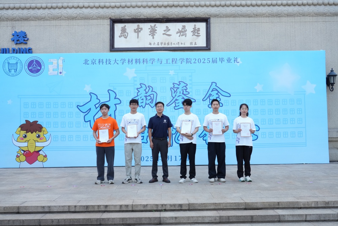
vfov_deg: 36.9
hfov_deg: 53.1
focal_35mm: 36
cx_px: 169
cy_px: 113
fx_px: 338
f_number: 5
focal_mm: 36
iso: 800
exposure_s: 1/640
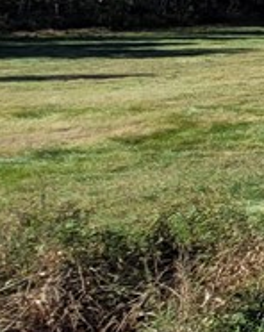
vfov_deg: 26.4
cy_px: 43
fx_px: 686
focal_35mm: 70
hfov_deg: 10.3
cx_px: 867
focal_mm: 1.74
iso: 40
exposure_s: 1/1033
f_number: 2.2
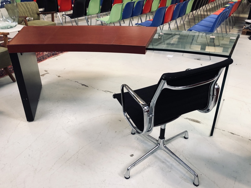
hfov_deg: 63.4
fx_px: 203
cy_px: 94
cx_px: 126
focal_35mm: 28
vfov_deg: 49.7
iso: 40
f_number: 1.8
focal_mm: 3.99
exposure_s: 1/17
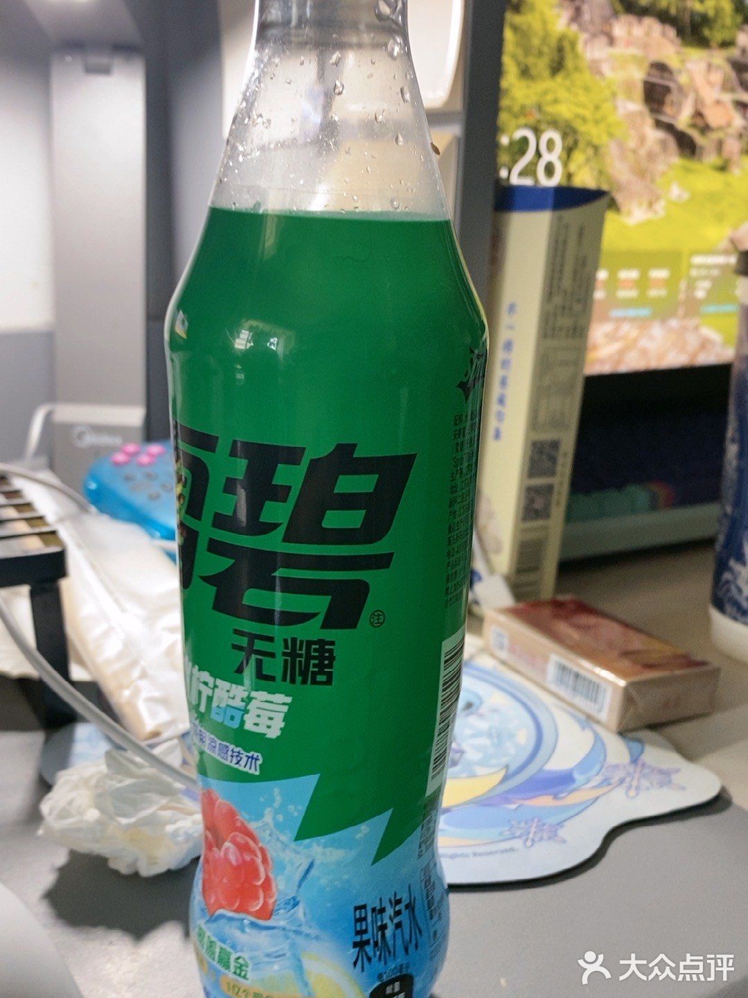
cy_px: 499
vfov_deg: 32.2
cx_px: 374
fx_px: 1729
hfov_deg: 24.4
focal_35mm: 60
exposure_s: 1/40
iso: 100
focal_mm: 4.25
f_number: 1.8
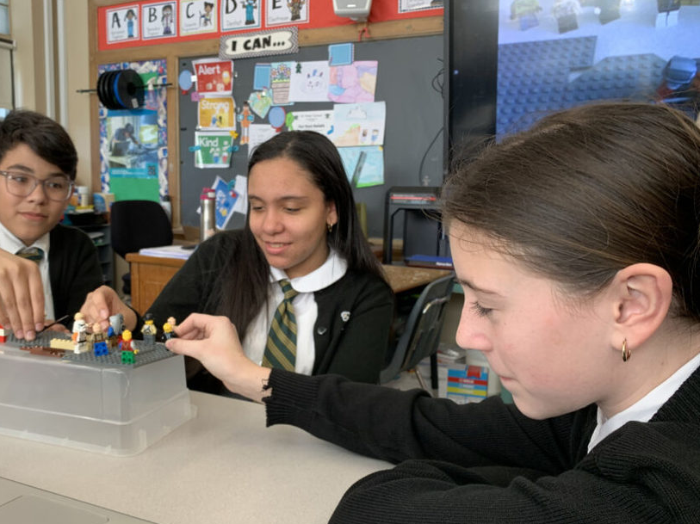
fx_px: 647
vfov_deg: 44.1
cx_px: 301
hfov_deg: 56.6
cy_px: 274
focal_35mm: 32
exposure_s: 1/90
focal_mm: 4.25
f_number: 1.8
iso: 64
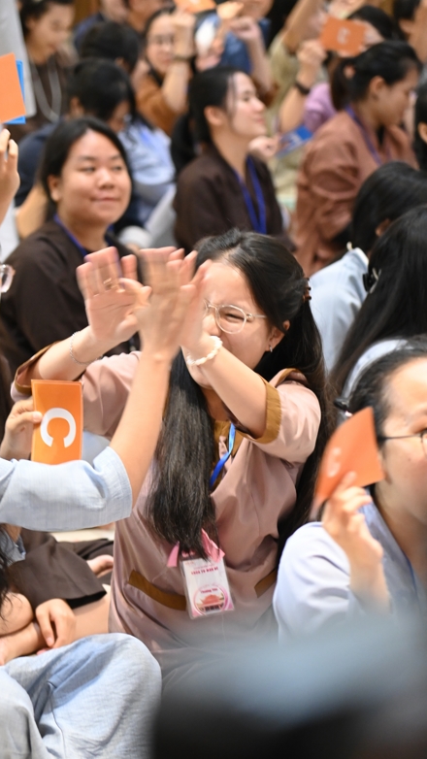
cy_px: 459
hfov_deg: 7.7
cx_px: 141
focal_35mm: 157
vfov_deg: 13.7
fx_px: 3160
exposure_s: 1/125
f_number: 4
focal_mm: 120
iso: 4000
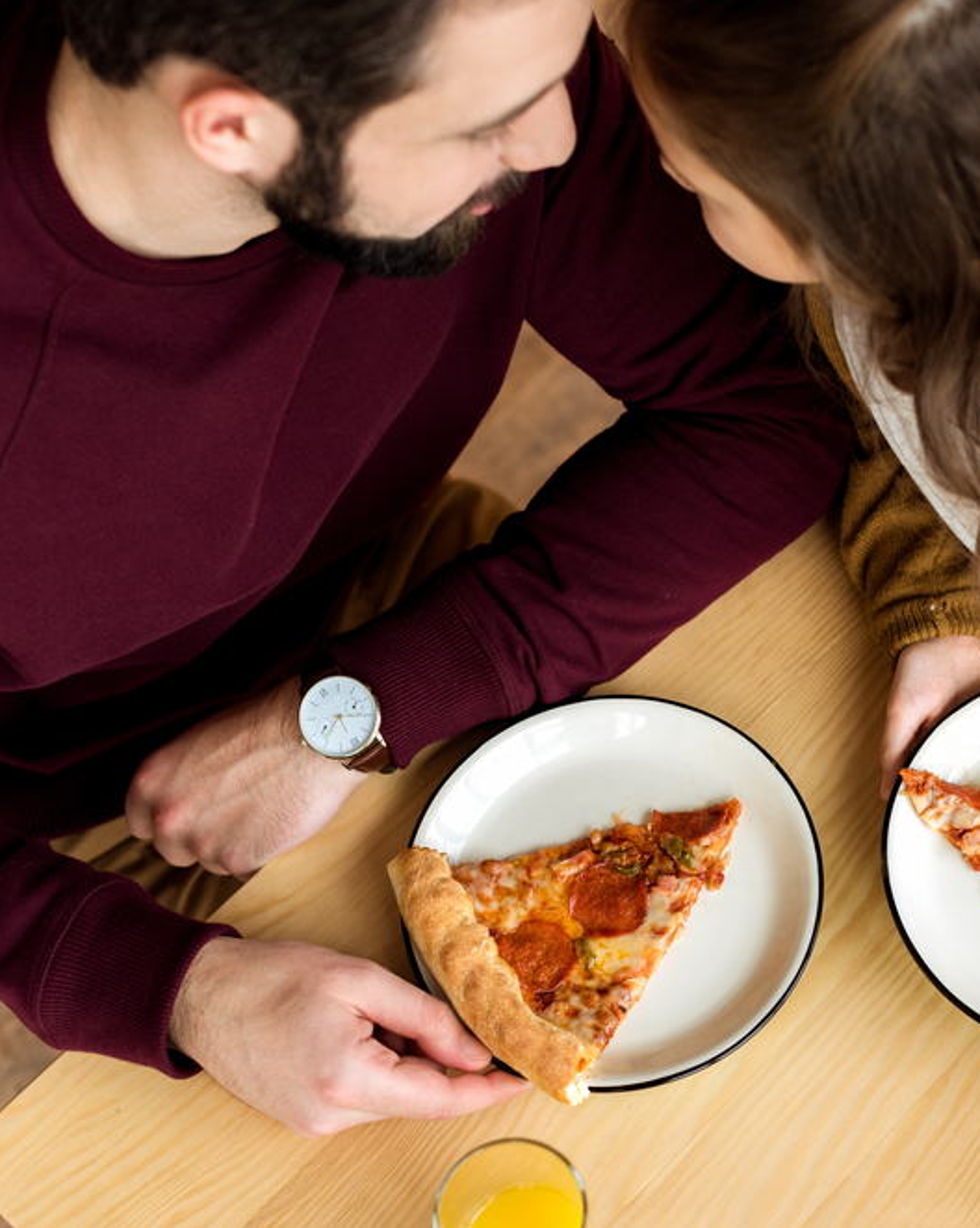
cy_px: 610
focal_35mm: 71
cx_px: 864
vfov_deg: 26.8
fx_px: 2577
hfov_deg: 21.1
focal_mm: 50
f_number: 3.5
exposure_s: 1/200
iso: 400
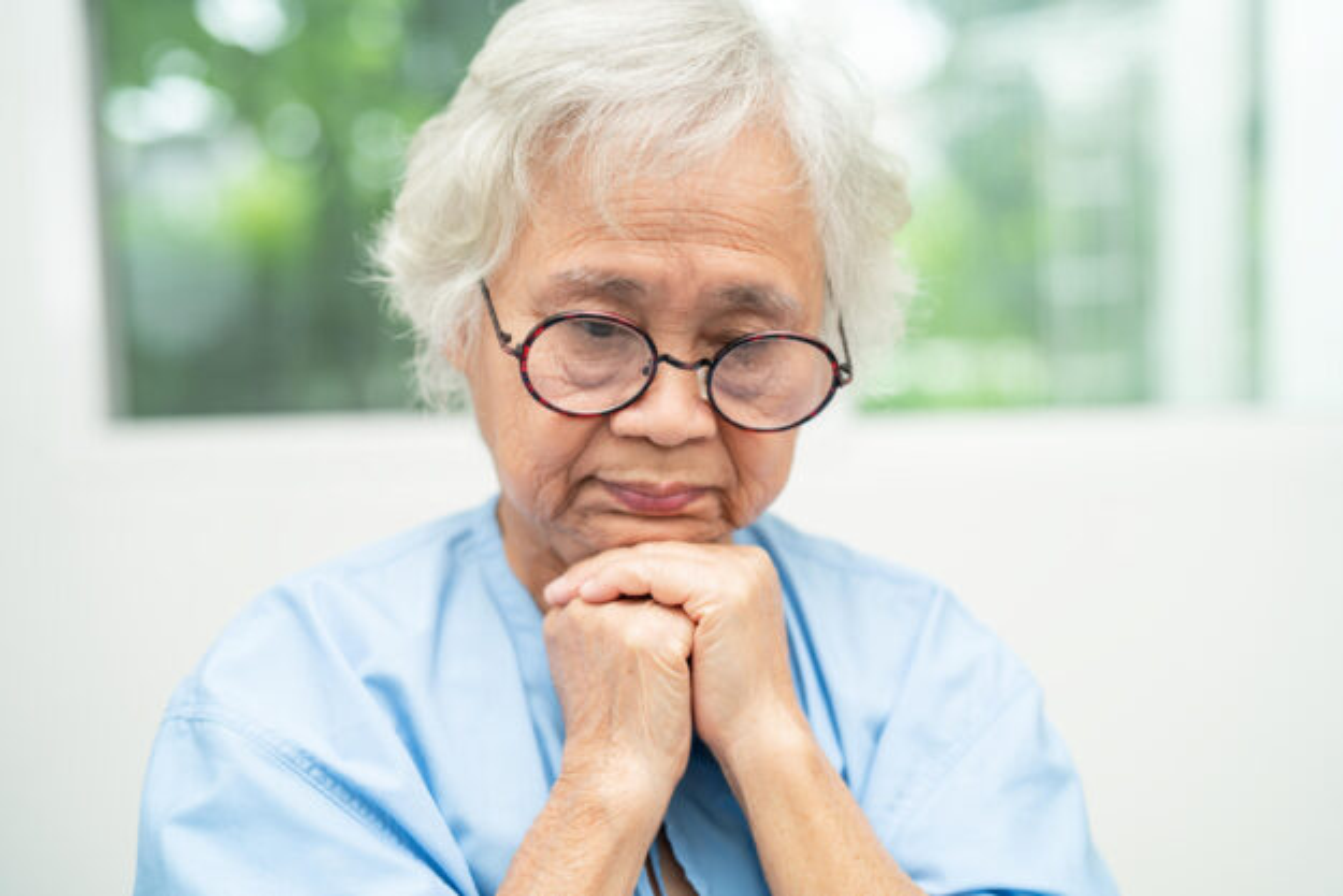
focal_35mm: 50
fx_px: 1866
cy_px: 448
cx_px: 672
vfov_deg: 27.0
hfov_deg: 39.6
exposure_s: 1/250
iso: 100
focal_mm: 50
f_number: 1.8
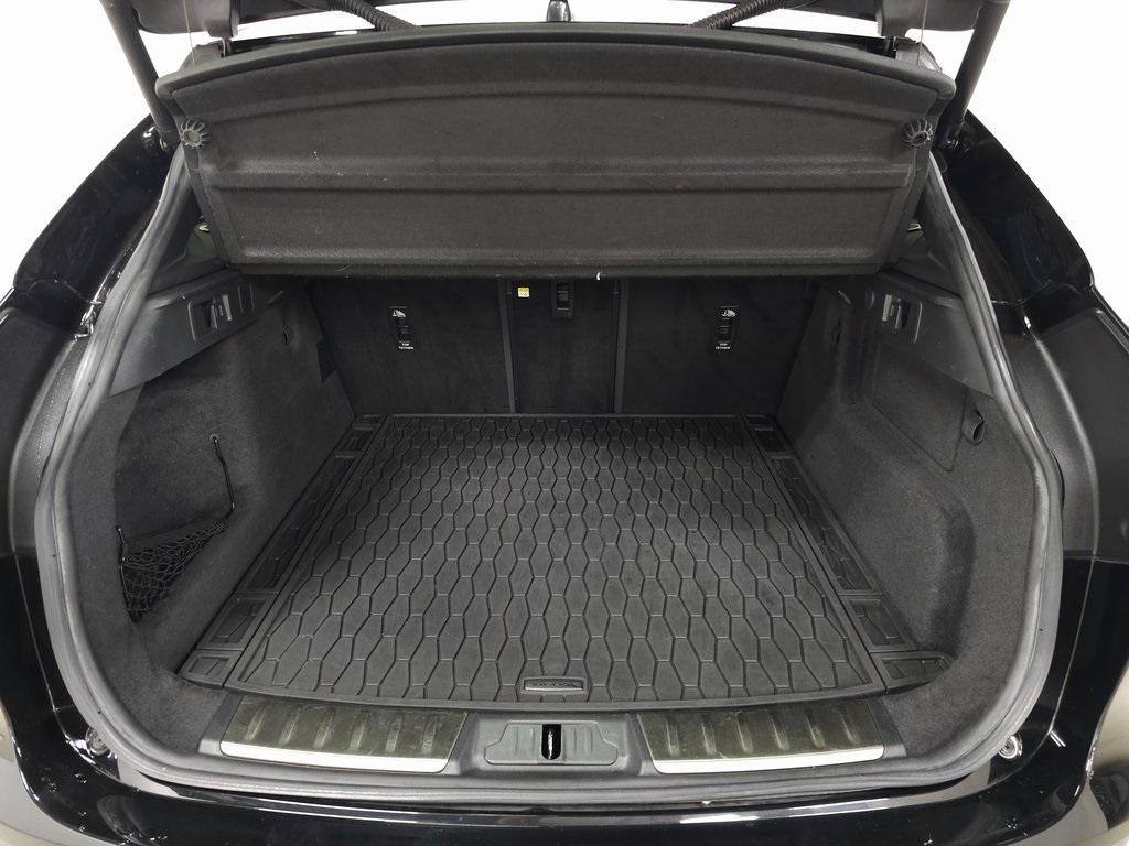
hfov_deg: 73.9
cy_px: 423
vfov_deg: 58.9
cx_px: 564
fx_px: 750
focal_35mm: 23
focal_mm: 6.3
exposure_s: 1/60
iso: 250
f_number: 1.7
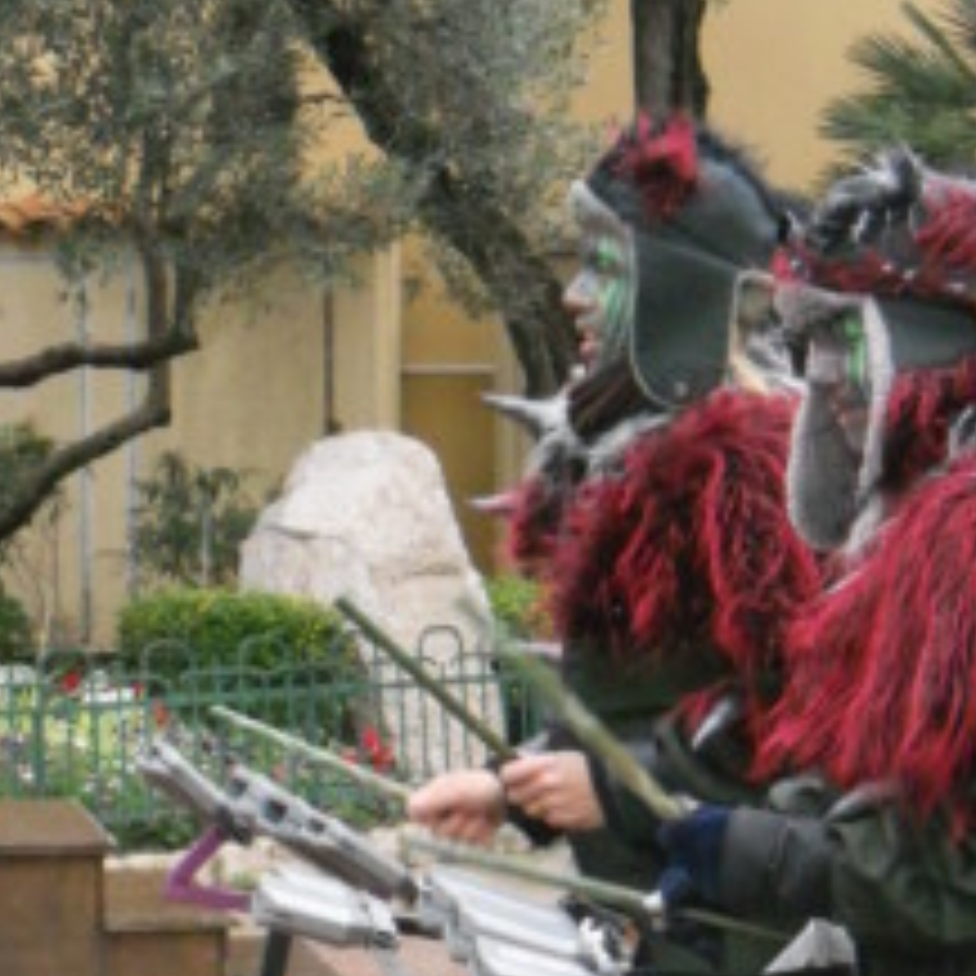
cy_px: 945
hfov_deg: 11.1
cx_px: 389
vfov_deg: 11.0
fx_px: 5008
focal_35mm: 157
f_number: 5.9
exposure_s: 1/60
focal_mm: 13.9
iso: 640
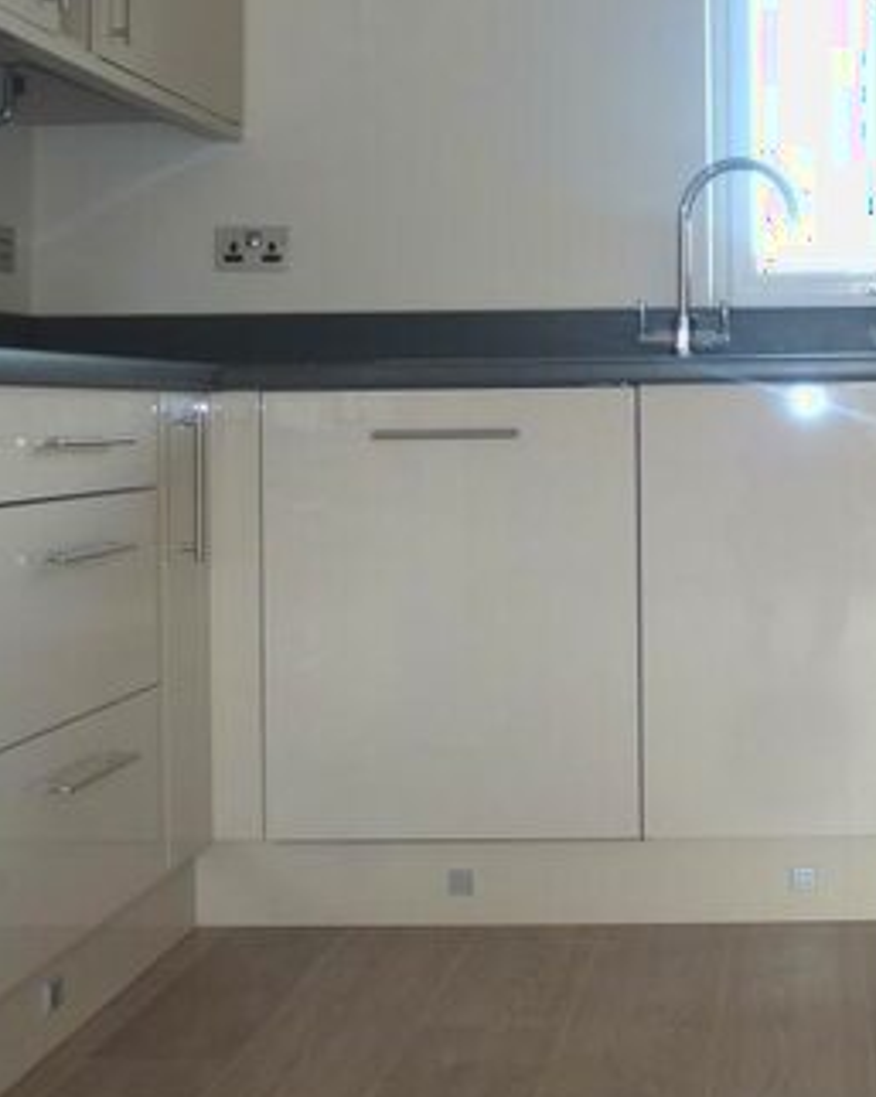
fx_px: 1655
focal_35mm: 51
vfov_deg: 36.2
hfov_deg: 28.4
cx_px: 804
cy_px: 346
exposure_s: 1/60
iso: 100
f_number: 3.3
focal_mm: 4.3
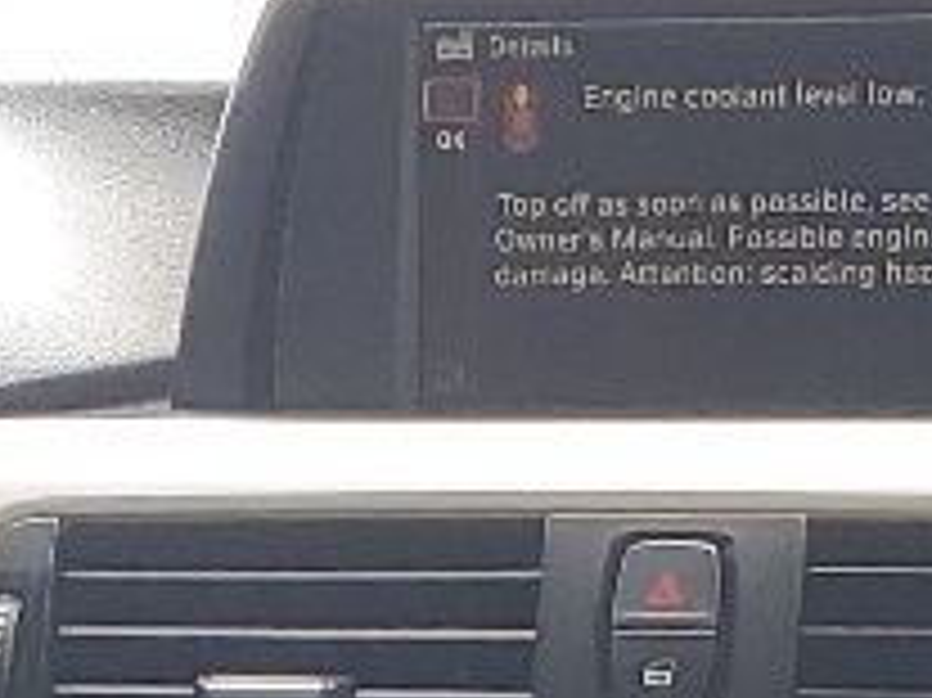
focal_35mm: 201
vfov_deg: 6.6
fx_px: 5409
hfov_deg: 9.8
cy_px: 2175
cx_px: 266
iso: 55
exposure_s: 1/60.2
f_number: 1.5
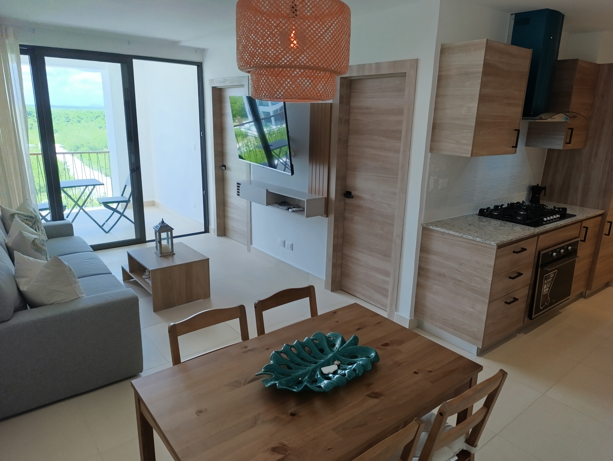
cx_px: 306
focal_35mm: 23
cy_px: 230
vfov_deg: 59.0
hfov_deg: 73.8
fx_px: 408
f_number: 1.6
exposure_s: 1/100
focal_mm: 6.14
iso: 200
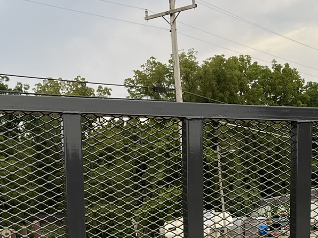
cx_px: 212
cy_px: 325
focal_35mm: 83
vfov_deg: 16.6
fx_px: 762
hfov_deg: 23.5
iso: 40
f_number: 1.6
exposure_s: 1/151
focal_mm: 5.1
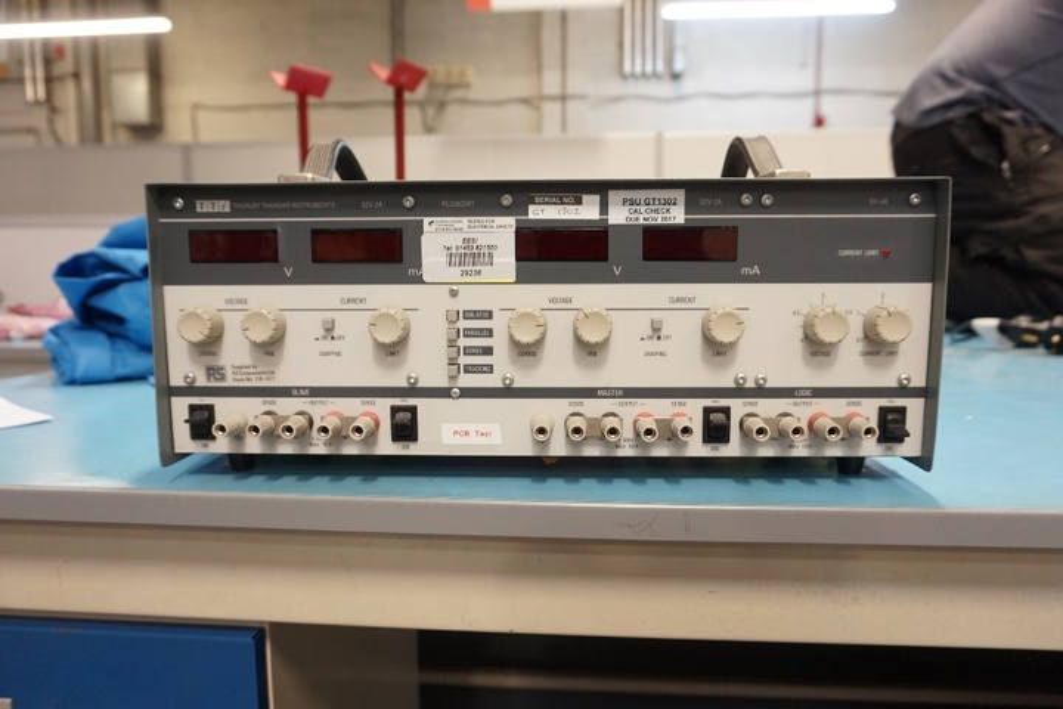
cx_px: 532
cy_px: 354
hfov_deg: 73.7
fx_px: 709
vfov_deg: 53.1
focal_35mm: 24
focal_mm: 16
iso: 800
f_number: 4
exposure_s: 1/60
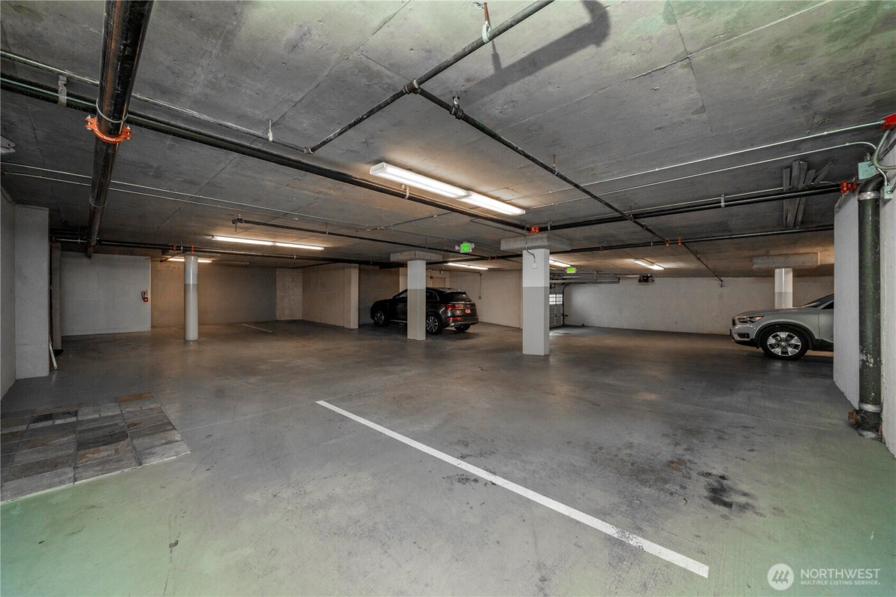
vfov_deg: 85.4
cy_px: 298
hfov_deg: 108.3
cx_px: 448
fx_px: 323
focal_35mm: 13
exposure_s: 1/60
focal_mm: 13
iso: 1000
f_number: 6.3
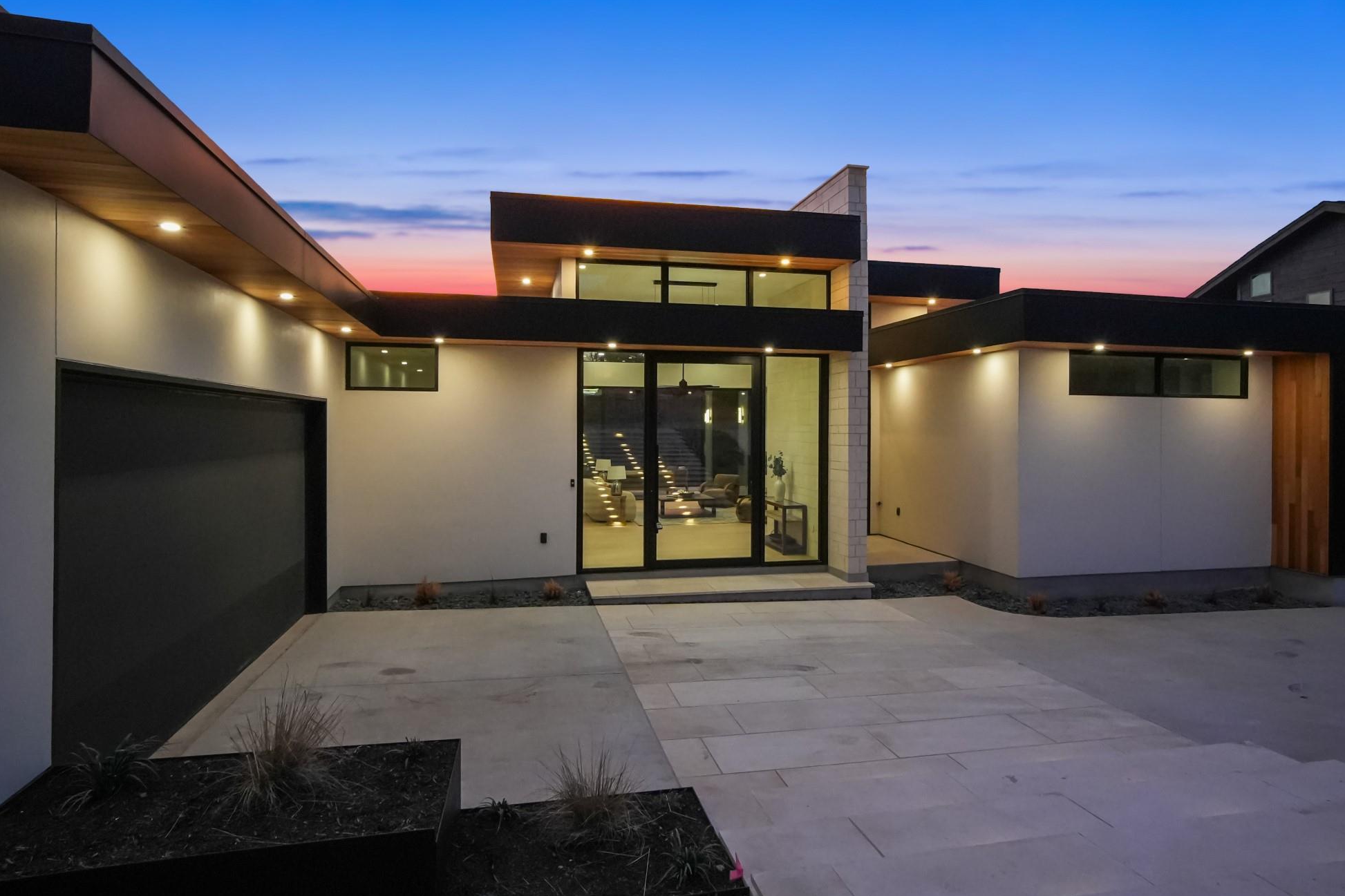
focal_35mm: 20
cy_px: 436
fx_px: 747
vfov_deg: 61.9
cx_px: 706
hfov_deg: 83.9
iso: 4000
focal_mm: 13
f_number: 10
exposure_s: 1/50
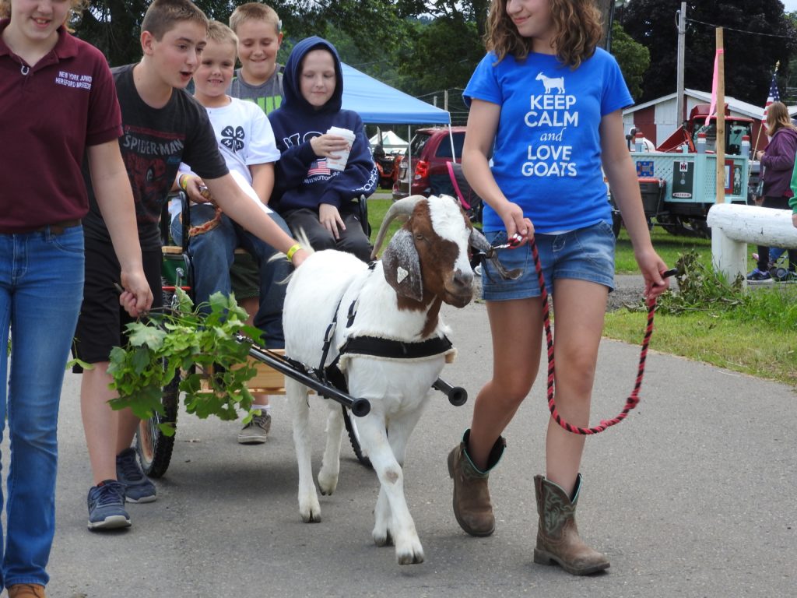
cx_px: 398
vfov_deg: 15.6
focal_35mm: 95
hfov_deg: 20.7
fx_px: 2187
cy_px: 299
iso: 100
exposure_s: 1/250
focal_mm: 17
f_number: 4.8
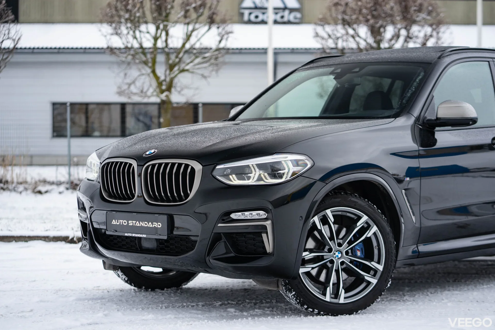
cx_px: 248
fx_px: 1169
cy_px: 165
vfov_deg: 16.1
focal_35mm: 85
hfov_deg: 23.9
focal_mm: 85
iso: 500
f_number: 3.2
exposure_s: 1/400
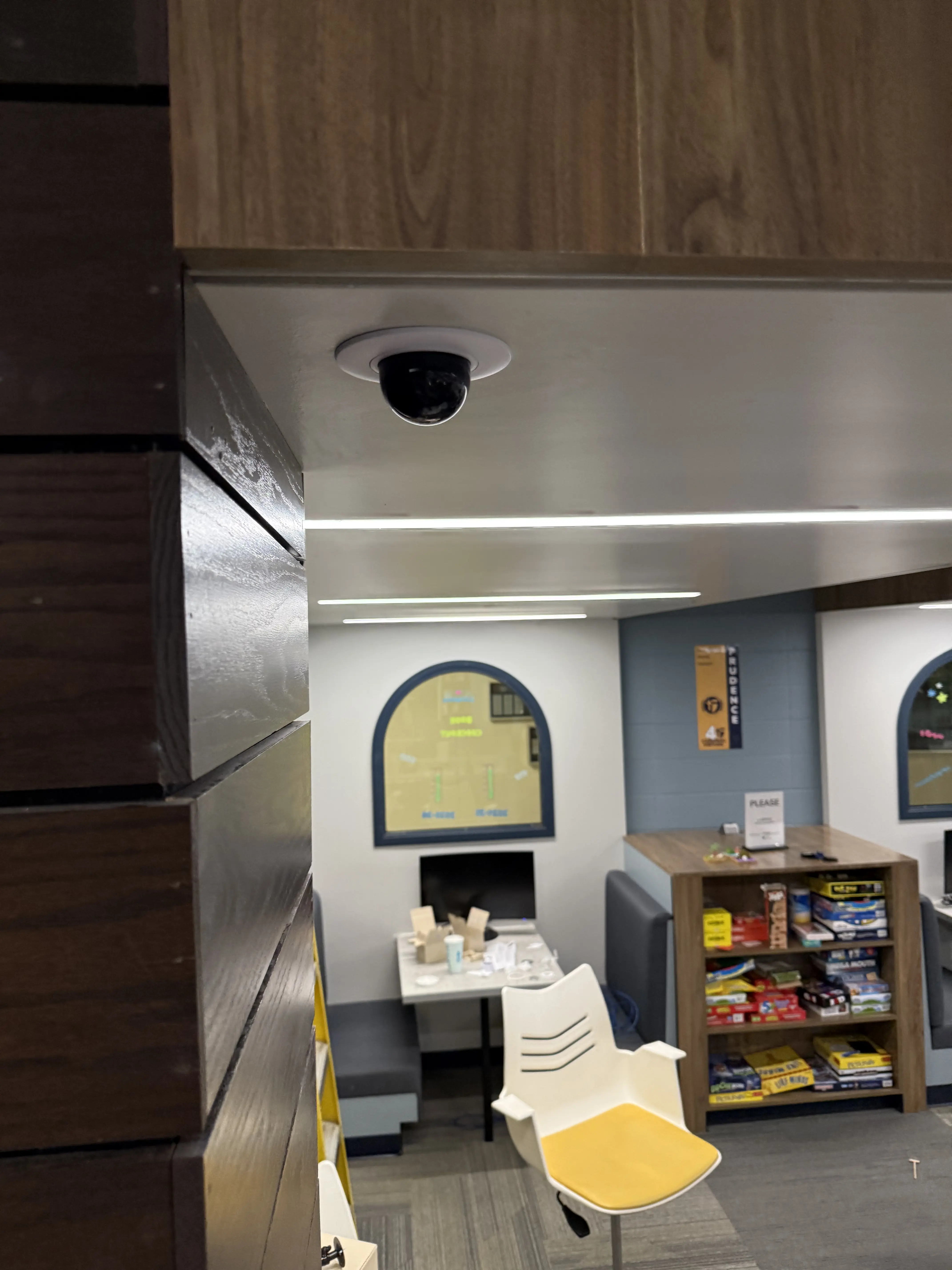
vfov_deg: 71.6
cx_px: 476
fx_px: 880
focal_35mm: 24
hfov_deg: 56.8
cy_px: 635
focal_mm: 6.76
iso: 400
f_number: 1.78
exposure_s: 1/120
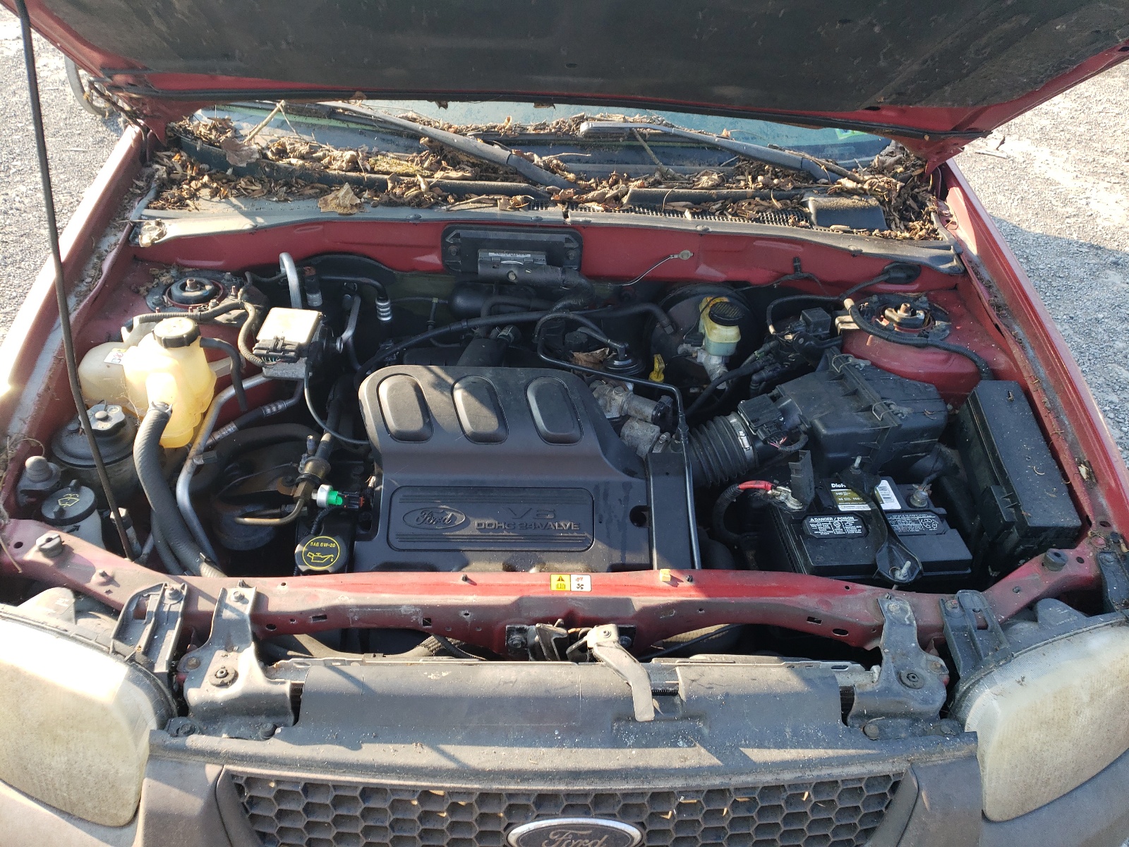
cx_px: 564
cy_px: 424
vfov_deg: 53.1
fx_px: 848
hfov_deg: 67.3
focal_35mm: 26
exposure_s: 1/312
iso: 50
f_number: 1.5
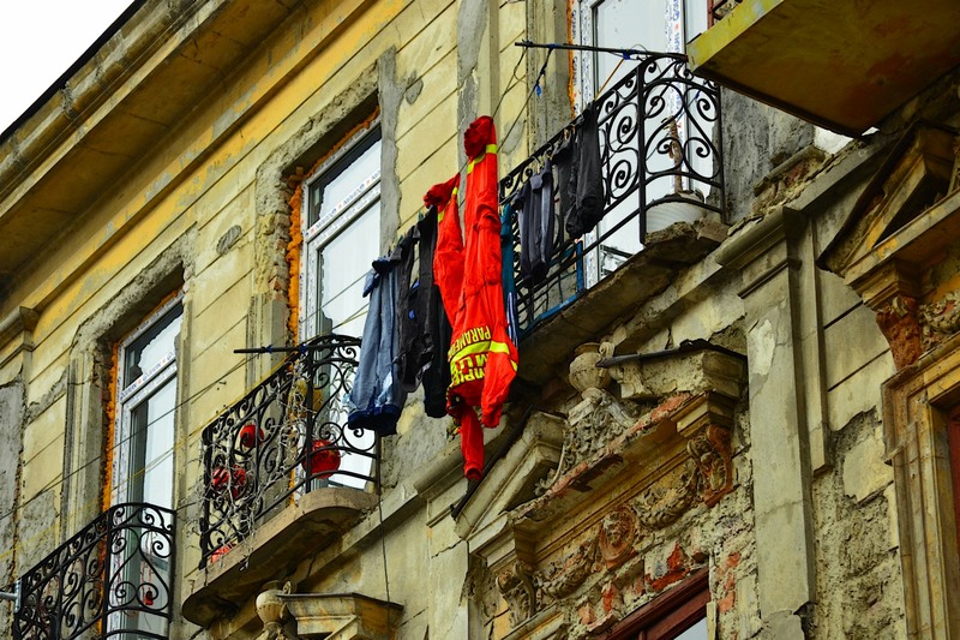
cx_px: 480
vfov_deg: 12.2
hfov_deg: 18.2
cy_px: 320
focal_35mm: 112
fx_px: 2999
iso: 140
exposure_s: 1/125
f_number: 4.2
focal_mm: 75
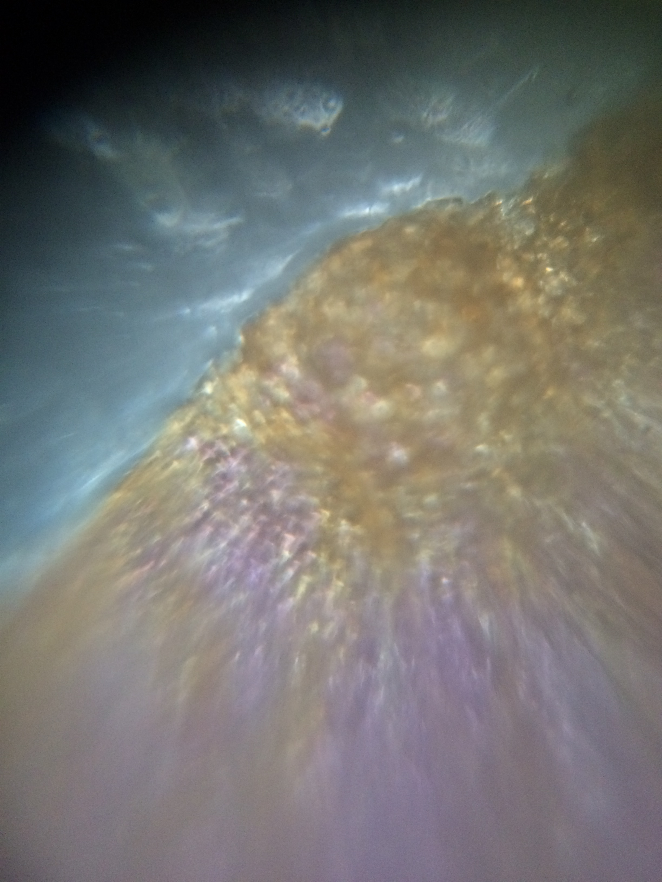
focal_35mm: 29
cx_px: 331
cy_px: 441
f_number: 2.2
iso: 250
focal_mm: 4.15
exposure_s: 1/20
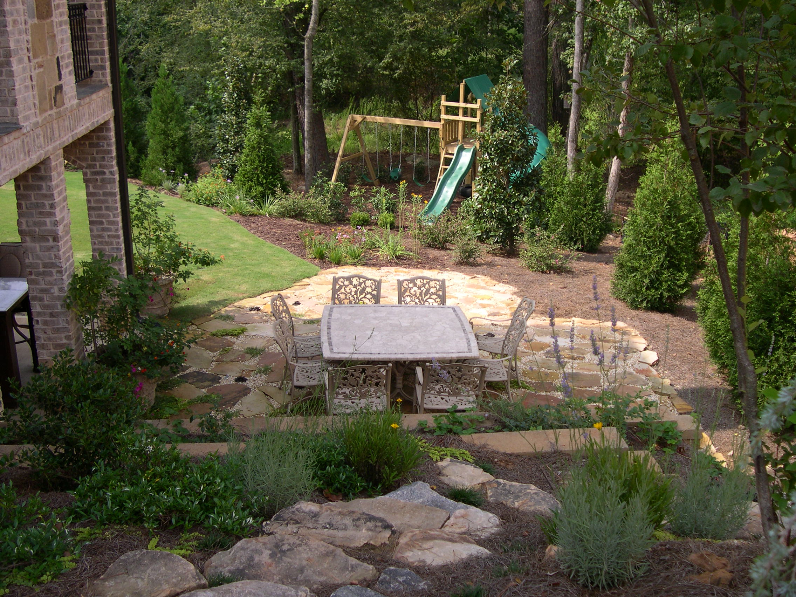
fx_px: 874
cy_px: 298
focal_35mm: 38
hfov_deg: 49.0
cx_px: 398
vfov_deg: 37.7
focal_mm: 8
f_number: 2.8
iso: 100
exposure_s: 1/612
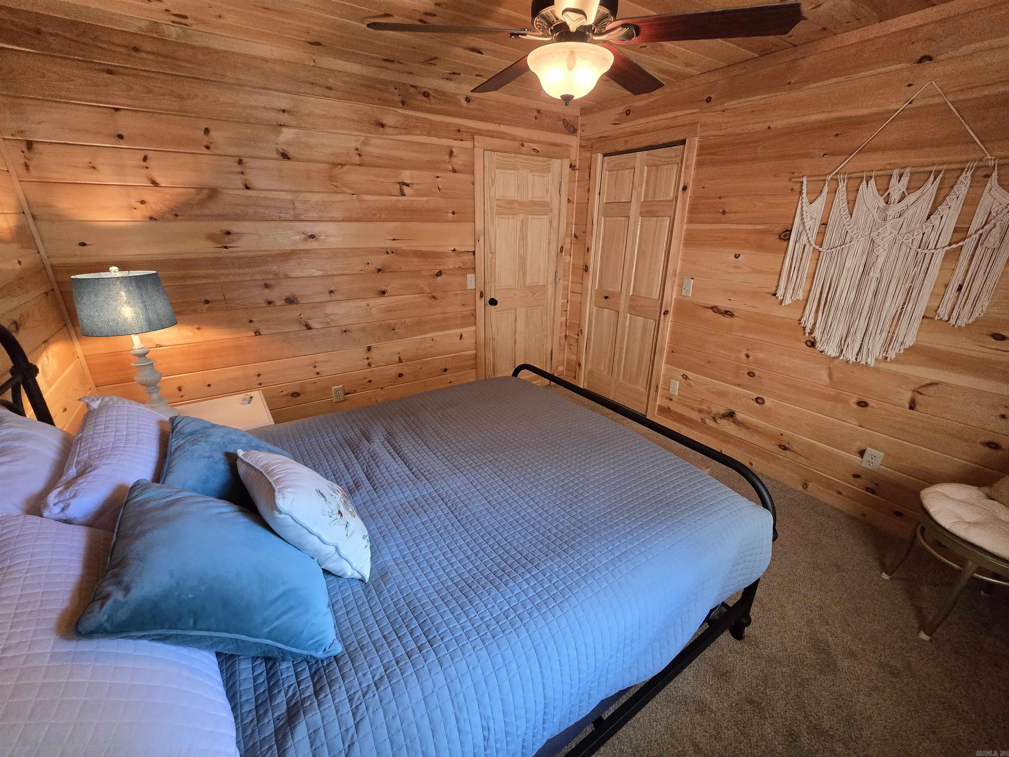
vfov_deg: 89.9
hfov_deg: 106.2
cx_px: 504
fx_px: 379
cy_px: 378
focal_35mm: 13
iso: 320
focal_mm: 2.2
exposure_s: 1/60
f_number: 2.2
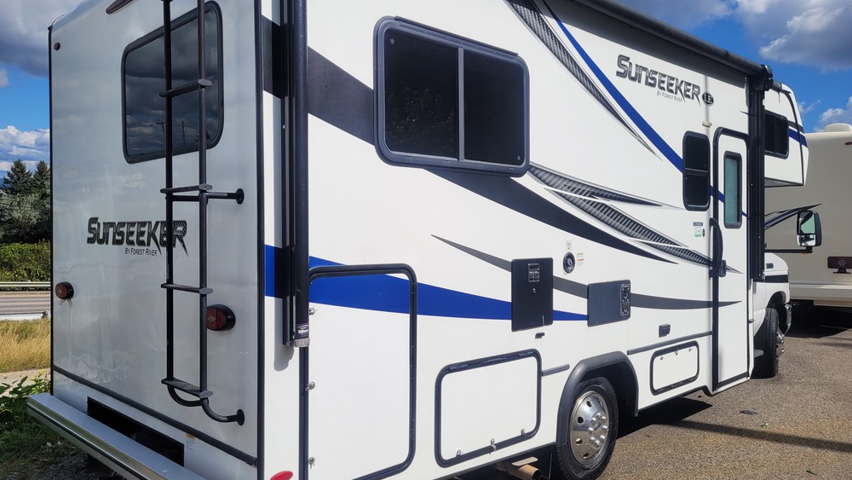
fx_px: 655
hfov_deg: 66.1
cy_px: 249
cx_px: 424
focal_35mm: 29
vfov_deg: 40.2
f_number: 1.8
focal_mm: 5.4
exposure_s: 1/4629
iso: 40
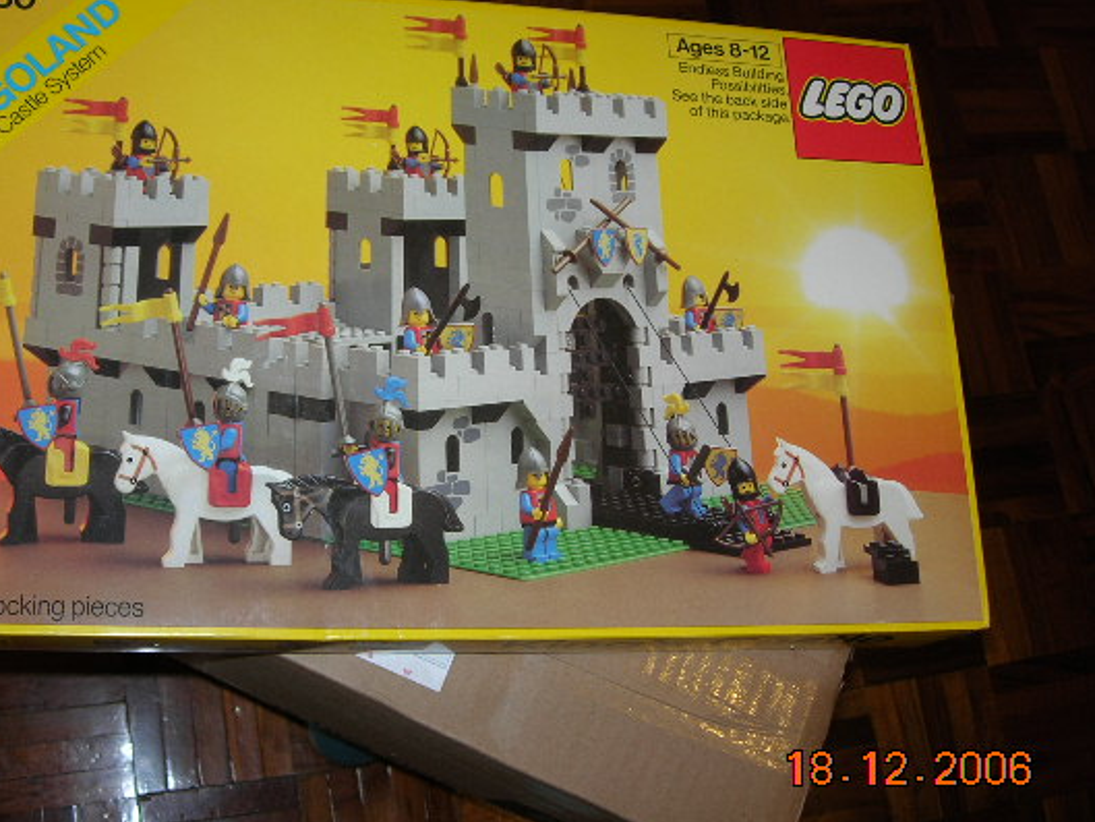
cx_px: 457
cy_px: 375
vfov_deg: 31.5
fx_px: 1455
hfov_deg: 41.1
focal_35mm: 46
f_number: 2.8
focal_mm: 7.8
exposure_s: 1/60.1
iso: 64
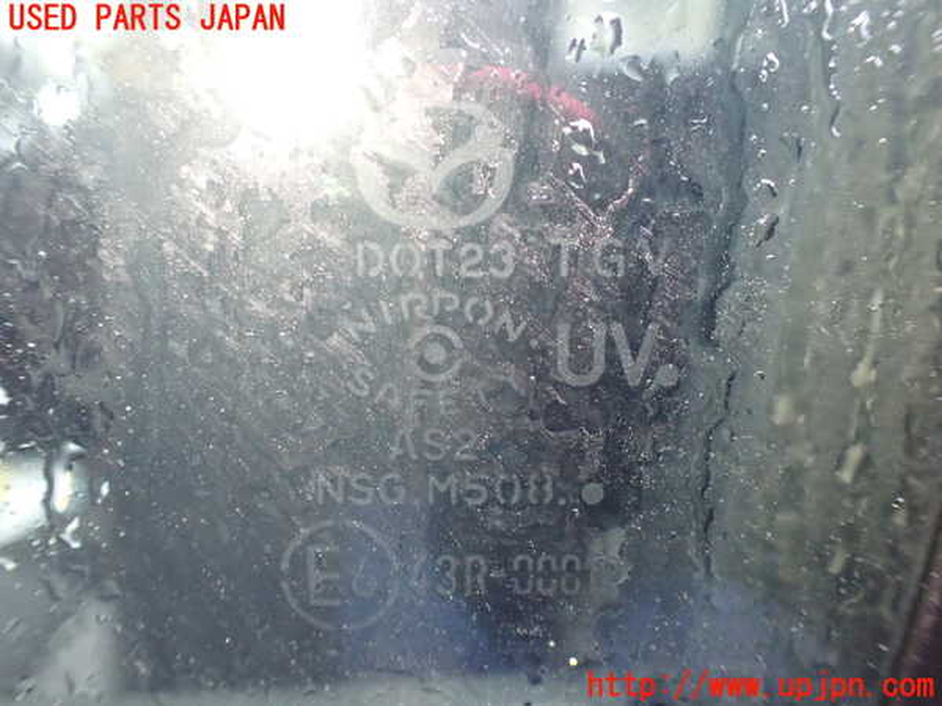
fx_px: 816
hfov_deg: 60.0
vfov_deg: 46.8
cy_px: 353
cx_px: 471
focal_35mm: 30
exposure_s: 1/80
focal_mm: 5.4
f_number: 2.3
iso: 800
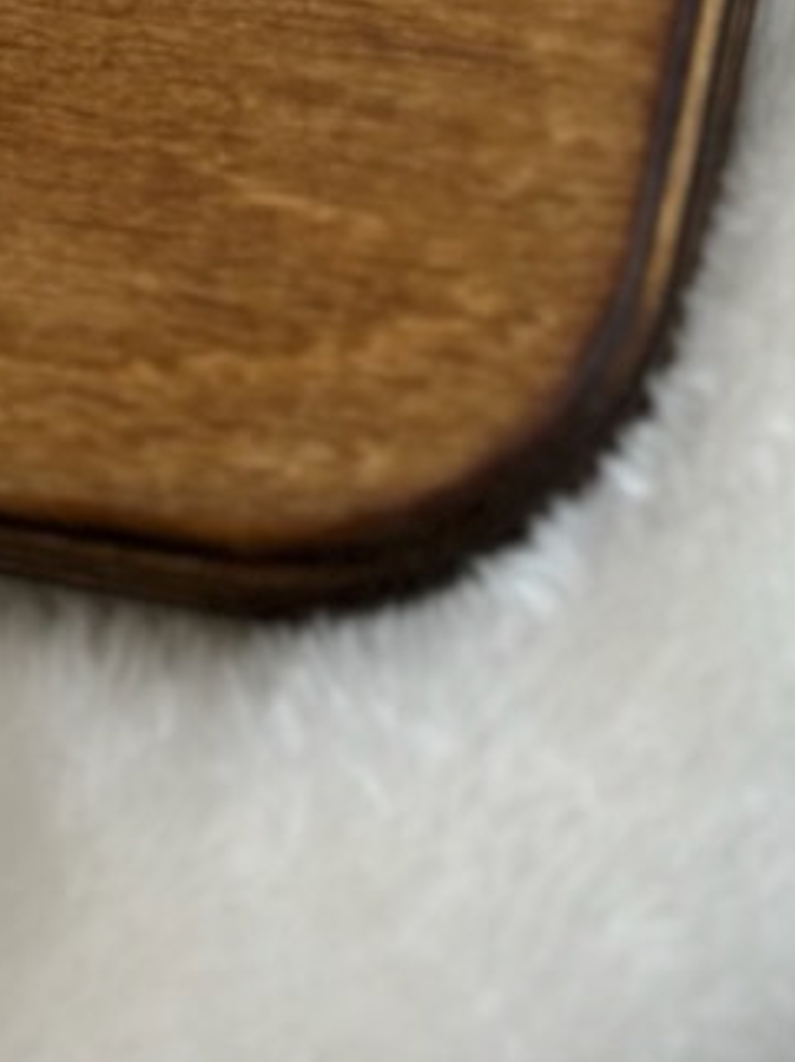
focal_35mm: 191
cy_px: -798
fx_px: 5857
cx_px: -647
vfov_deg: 9.9
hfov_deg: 7.5
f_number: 1.78
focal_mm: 6.86
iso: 80
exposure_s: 1/2203
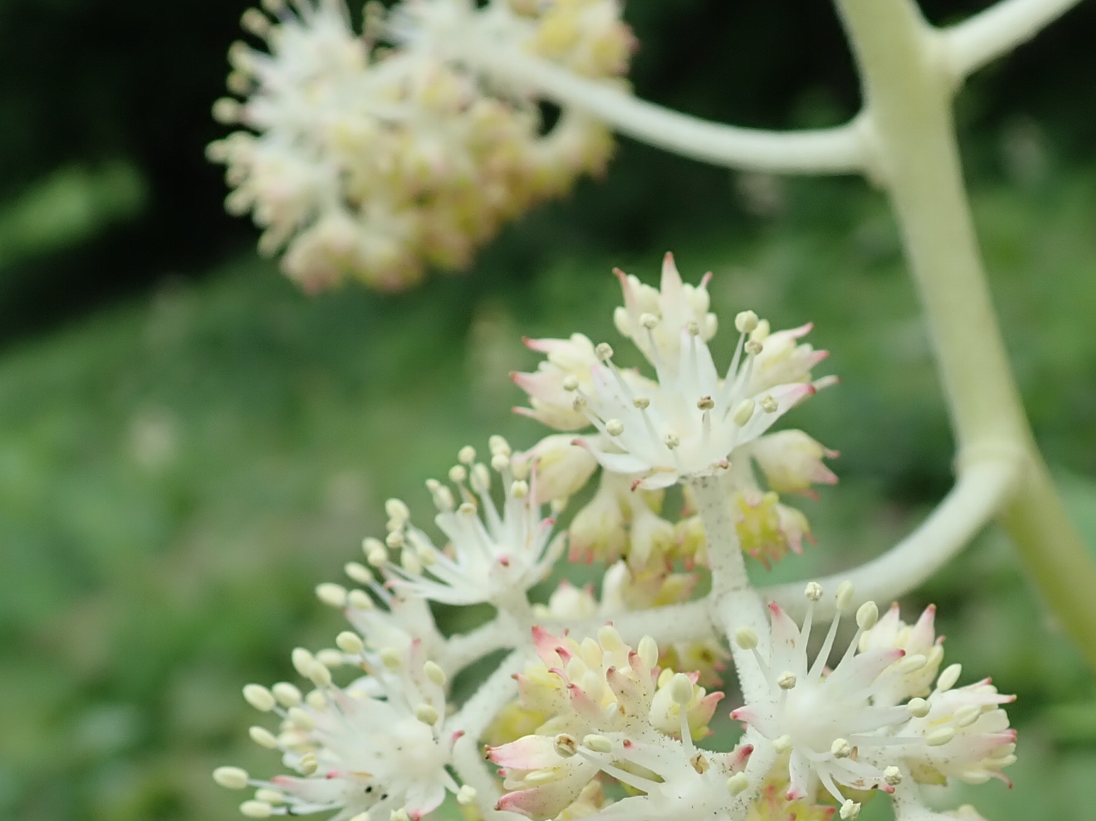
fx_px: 2121
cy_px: 729
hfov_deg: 28.8
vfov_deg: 21.5
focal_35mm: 67
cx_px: 720
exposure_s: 1/250
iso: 100
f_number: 3.2
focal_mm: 5.5
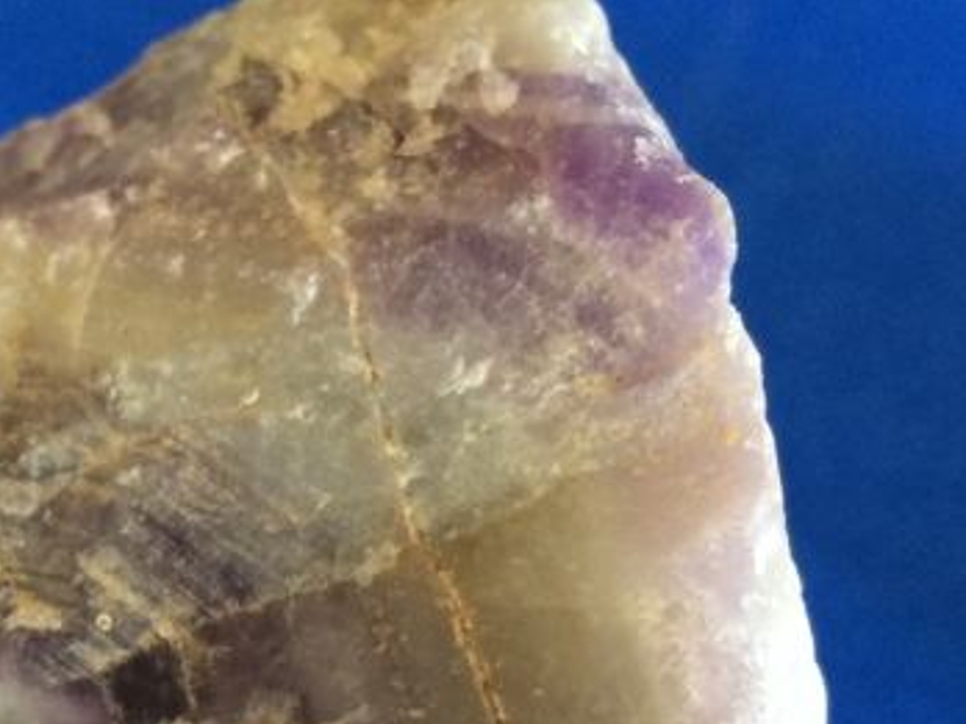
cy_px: 756
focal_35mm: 75
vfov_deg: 19.0
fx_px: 2093
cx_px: 44
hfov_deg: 25.0
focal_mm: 4.15
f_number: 2.2
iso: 100
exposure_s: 1/30
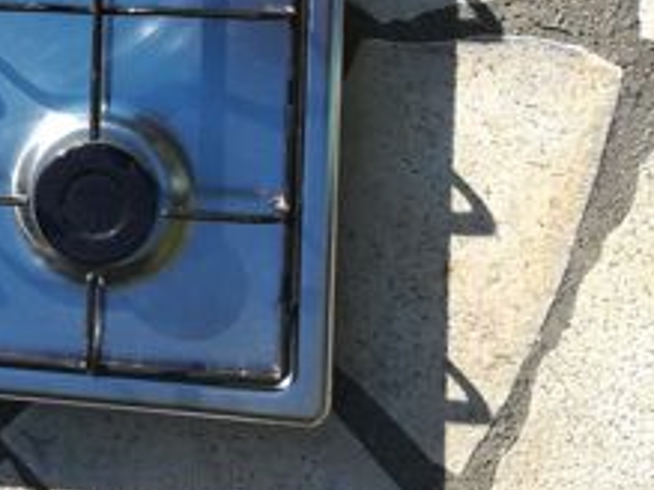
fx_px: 1076
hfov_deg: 31.5
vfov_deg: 24.4
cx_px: 15
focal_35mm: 57
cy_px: -3
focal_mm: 3.83
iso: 50
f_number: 2.2
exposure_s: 1/275
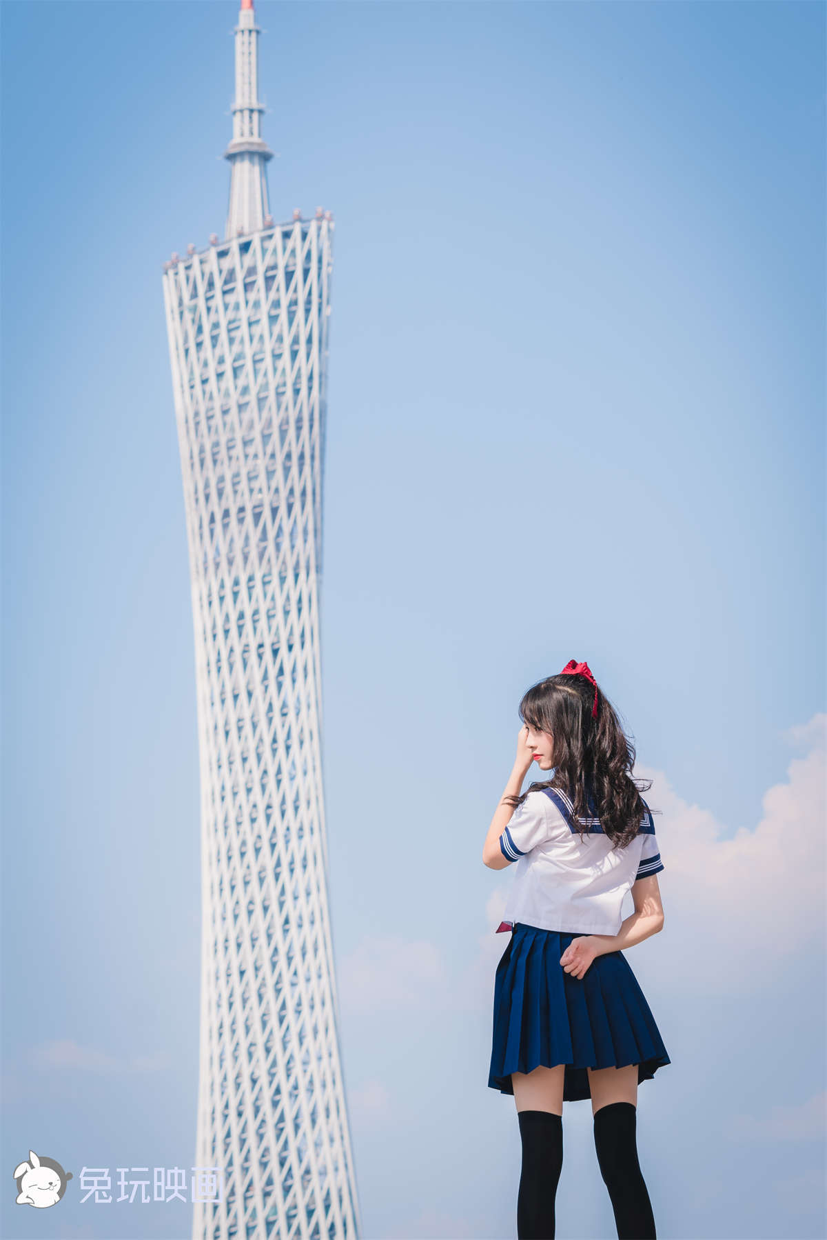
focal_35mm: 105
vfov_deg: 19.5
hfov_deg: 13.1
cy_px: 620
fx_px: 3615
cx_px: 414
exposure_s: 1/200
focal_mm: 70
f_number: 6.3
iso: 100
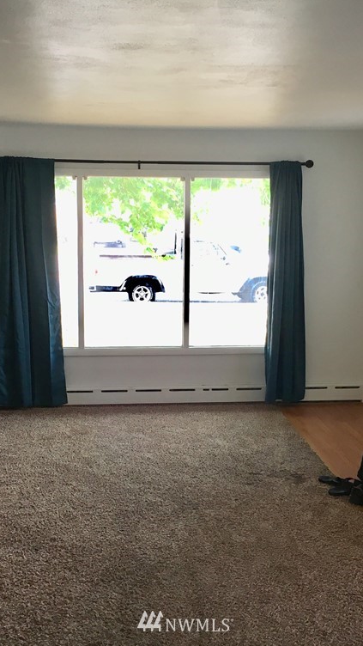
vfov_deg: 47.4
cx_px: 185
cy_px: 324
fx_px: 736
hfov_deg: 27.7
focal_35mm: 43
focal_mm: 4.15
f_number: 2.2
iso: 50
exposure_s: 1/30
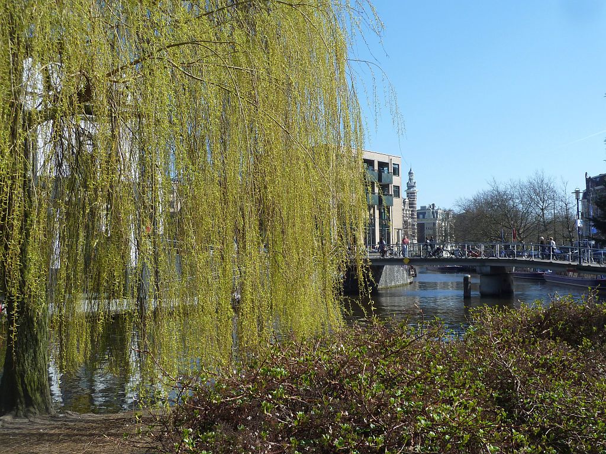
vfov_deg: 38.7
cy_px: 227
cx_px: 303
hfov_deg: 50.1
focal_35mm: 37
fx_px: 648
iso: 80
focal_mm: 6.1
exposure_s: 1/400
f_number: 4
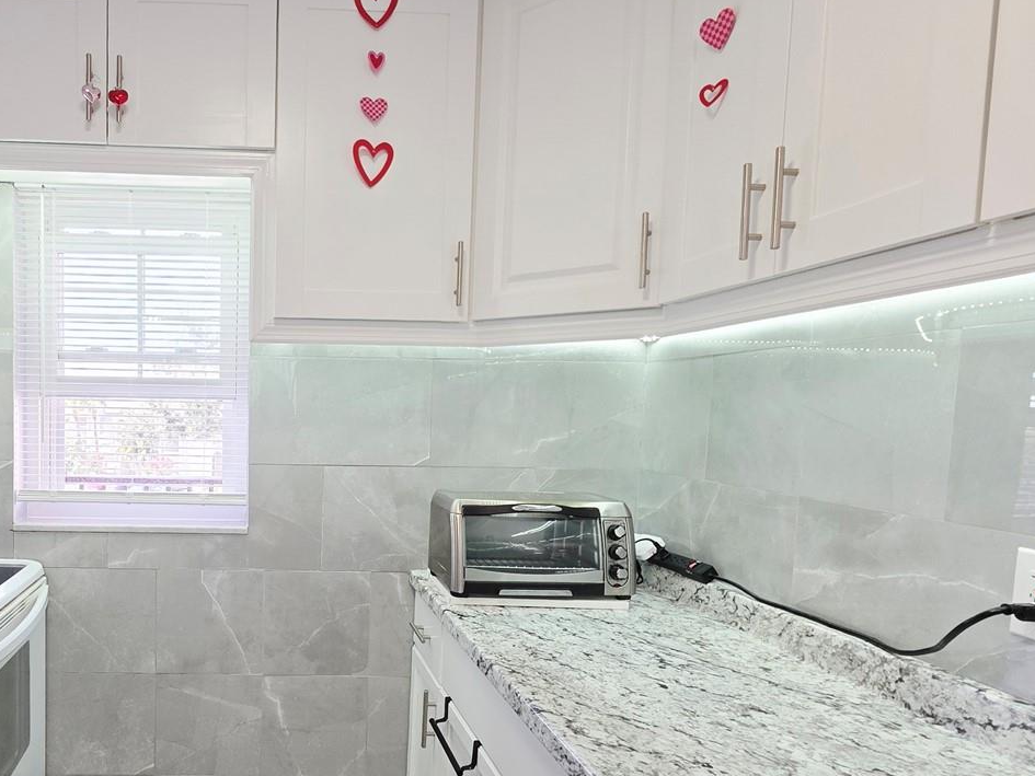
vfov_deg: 60.7
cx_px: 275
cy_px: 452
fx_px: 658
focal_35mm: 22
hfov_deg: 71.8
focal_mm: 2.2
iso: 80
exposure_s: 1/120
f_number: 1.9
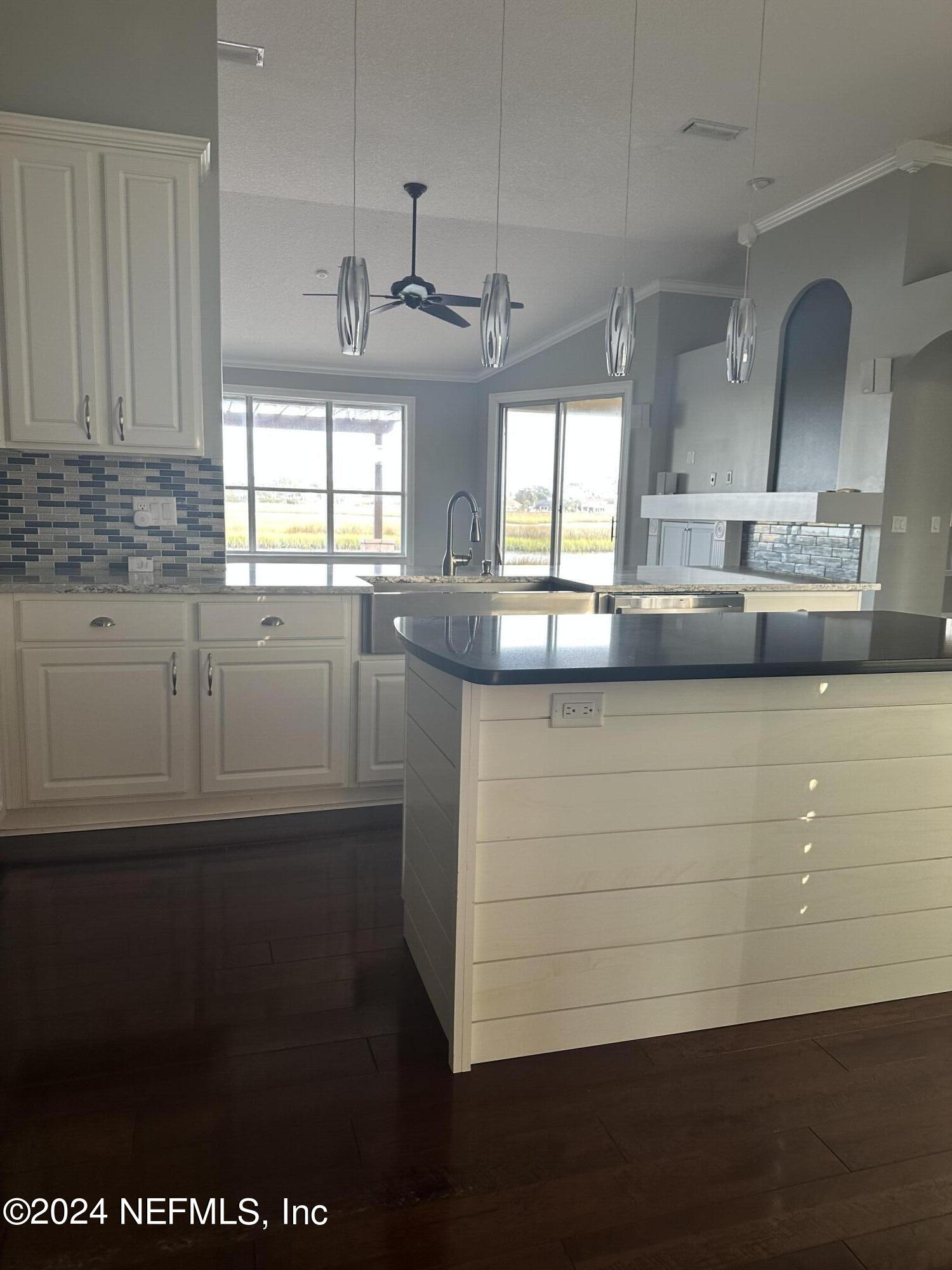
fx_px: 880
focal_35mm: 24
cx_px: 476
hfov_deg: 56.8
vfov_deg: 71.6
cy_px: 635
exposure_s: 1/60
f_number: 1.78
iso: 125
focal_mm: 6.86
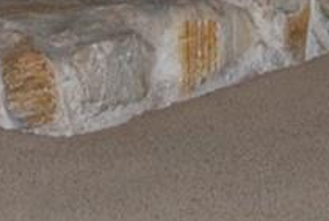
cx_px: 177
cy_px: -444
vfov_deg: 5.2
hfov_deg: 8.2
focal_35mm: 251
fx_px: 2299
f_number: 4
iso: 200
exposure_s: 1/60
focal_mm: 22
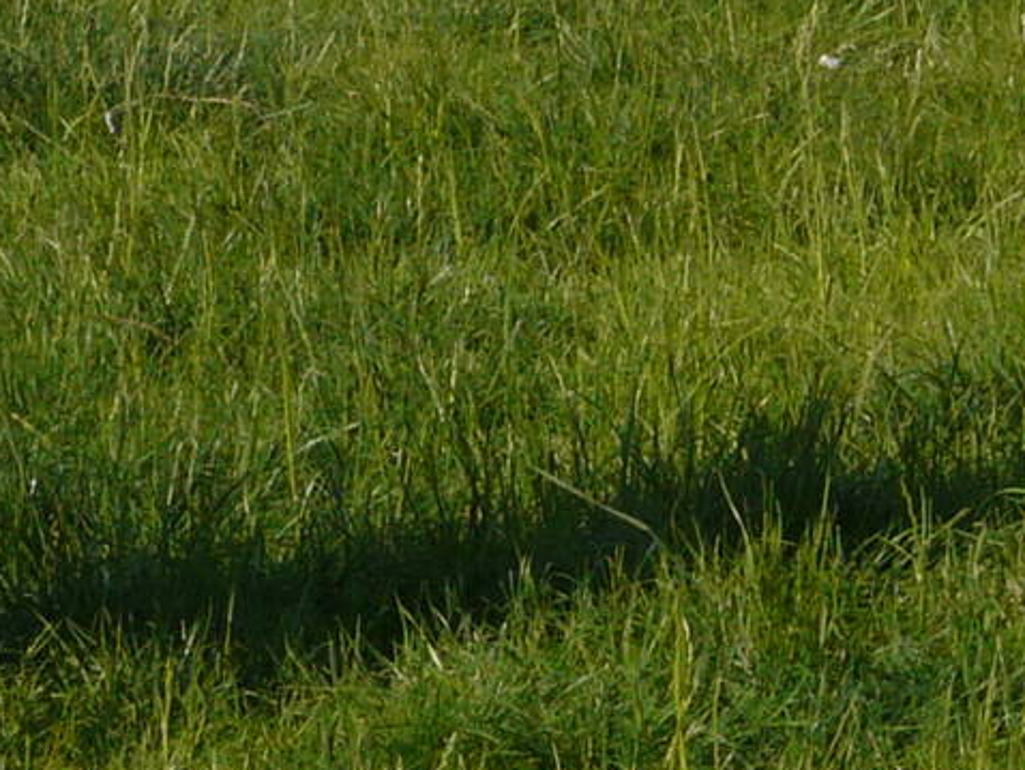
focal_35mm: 465
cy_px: -365
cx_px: -352
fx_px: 13776
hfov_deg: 4.2
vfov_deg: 3.2
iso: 100
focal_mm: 18
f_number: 5.6
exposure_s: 1/320
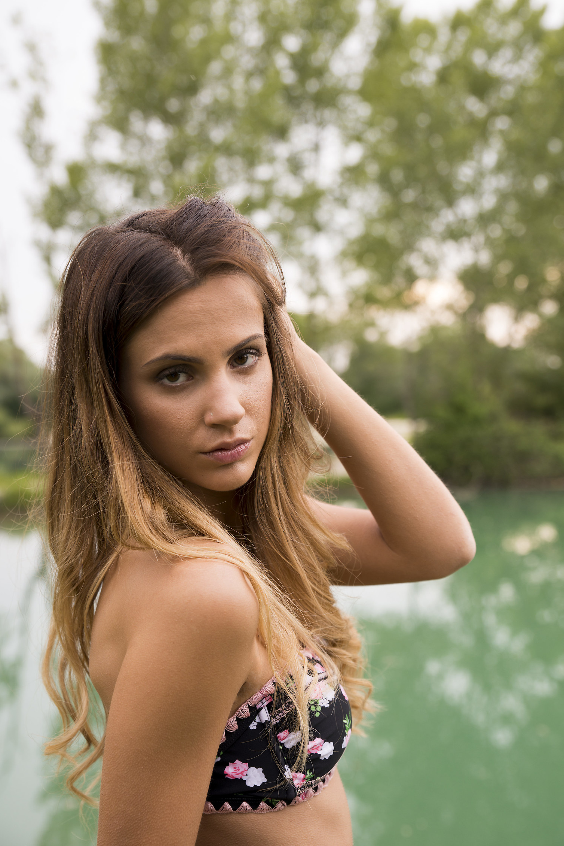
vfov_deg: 38.9
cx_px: 292
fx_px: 1197
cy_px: 421
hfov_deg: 26.5
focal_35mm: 51
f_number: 4
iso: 160
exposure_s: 1/100
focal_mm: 48
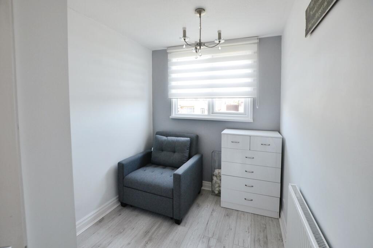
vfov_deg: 77.1
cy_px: 124
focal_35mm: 15
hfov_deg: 100.5
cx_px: 186
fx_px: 155
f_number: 5
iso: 400
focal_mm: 10
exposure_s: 1/100
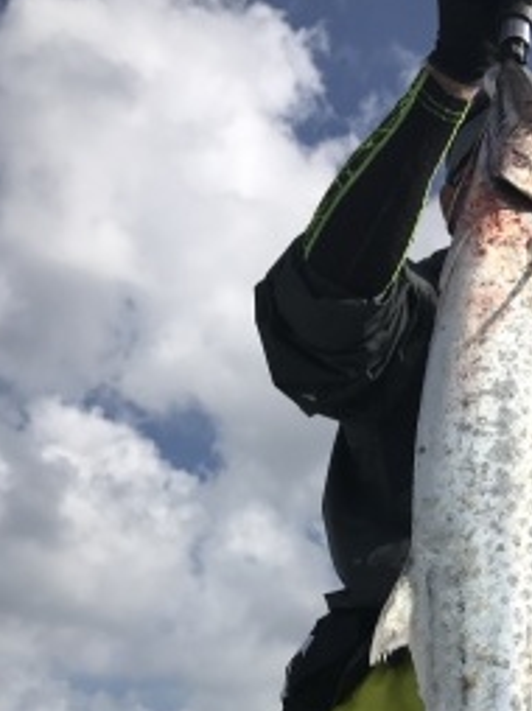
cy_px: 624
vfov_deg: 33.9
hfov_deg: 26.2
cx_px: 466
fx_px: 1108
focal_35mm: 54
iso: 20
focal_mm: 3.99
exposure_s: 1/5988
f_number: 1.8
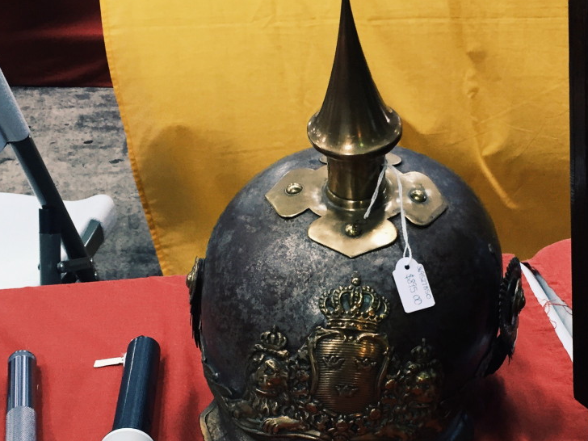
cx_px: 374
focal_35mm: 43
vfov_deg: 33.4
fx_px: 730
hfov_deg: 43.4
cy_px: 278
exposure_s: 1/30
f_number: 2.2
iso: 50
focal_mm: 4.15
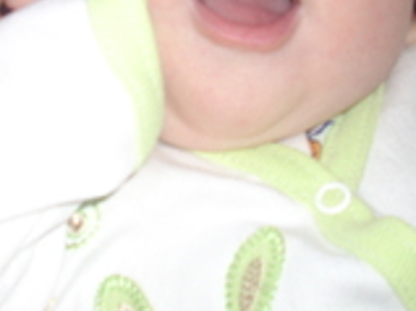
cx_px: 39
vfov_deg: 13.9
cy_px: 3
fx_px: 1261
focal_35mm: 105
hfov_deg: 18.4
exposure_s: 1/30
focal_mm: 6.2
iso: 64
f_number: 2.8
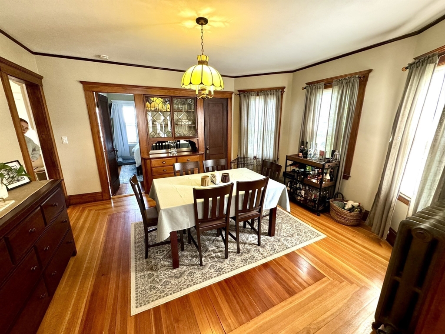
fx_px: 180
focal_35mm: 14
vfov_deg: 85.7
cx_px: 222
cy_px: 167
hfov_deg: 102.1
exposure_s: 1/60
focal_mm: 2.22
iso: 500
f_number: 2.2
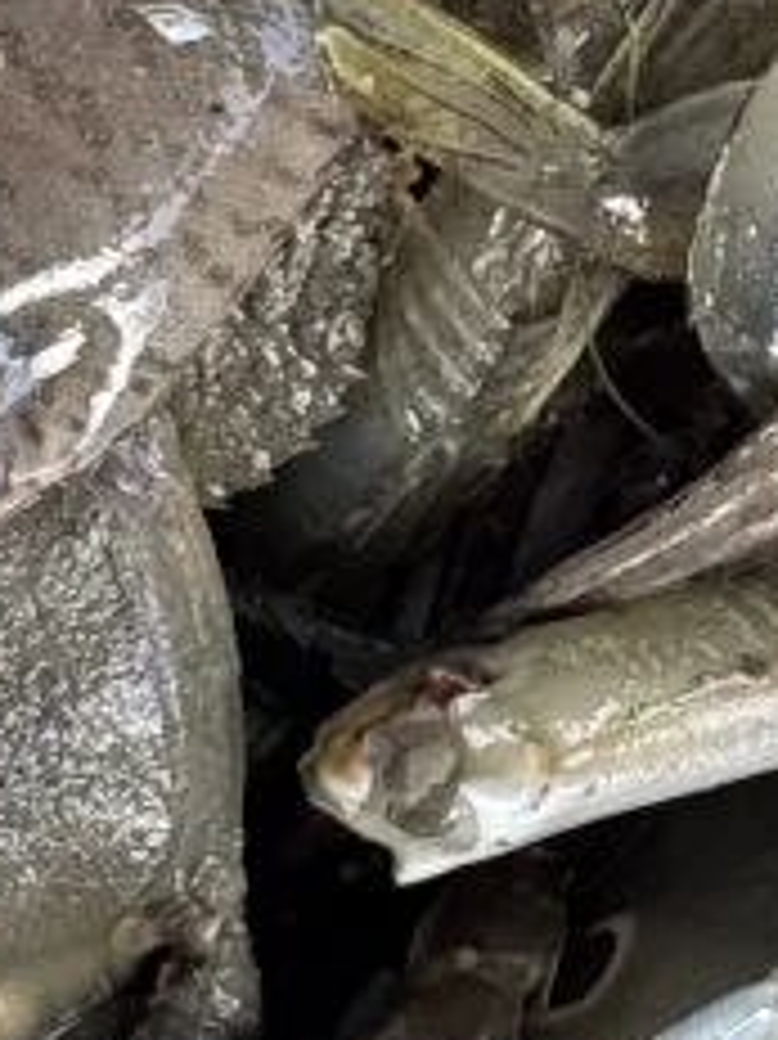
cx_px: 1430
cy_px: 531
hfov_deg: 4.9
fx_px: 8968
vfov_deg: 6.6
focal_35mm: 299
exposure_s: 1/315
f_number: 1.78
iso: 64
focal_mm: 6.76
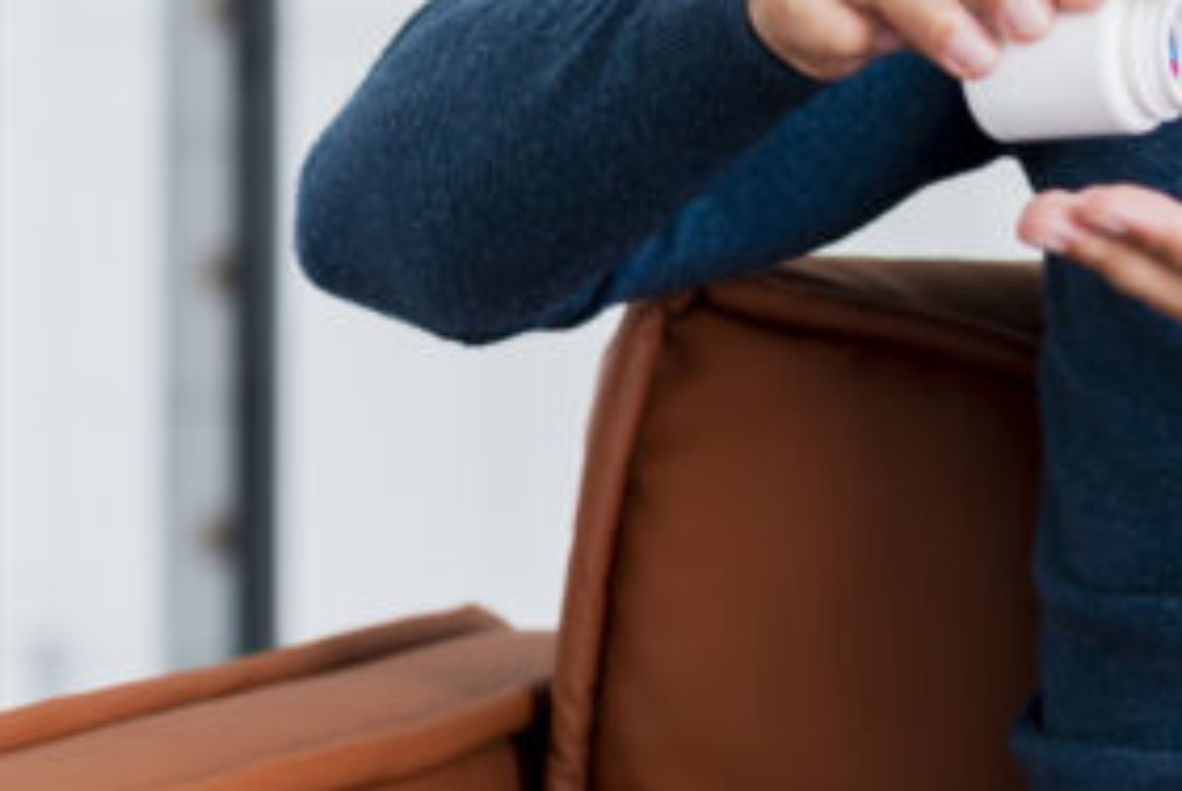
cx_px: 1094
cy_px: -141
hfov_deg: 8.8
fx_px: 7625
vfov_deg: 5.9
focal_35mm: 232
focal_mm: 85
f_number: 3.5
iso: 320
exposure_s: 1/160
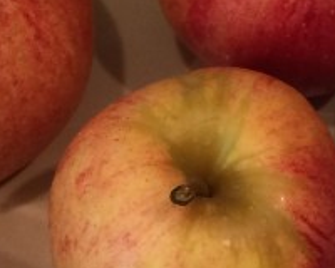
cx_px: -15
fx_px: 1438
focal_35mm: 145
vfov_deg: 10.5
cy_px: 305
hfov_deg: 13.1
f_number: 2.2
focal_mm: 4.15
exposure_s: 1/30
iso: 80
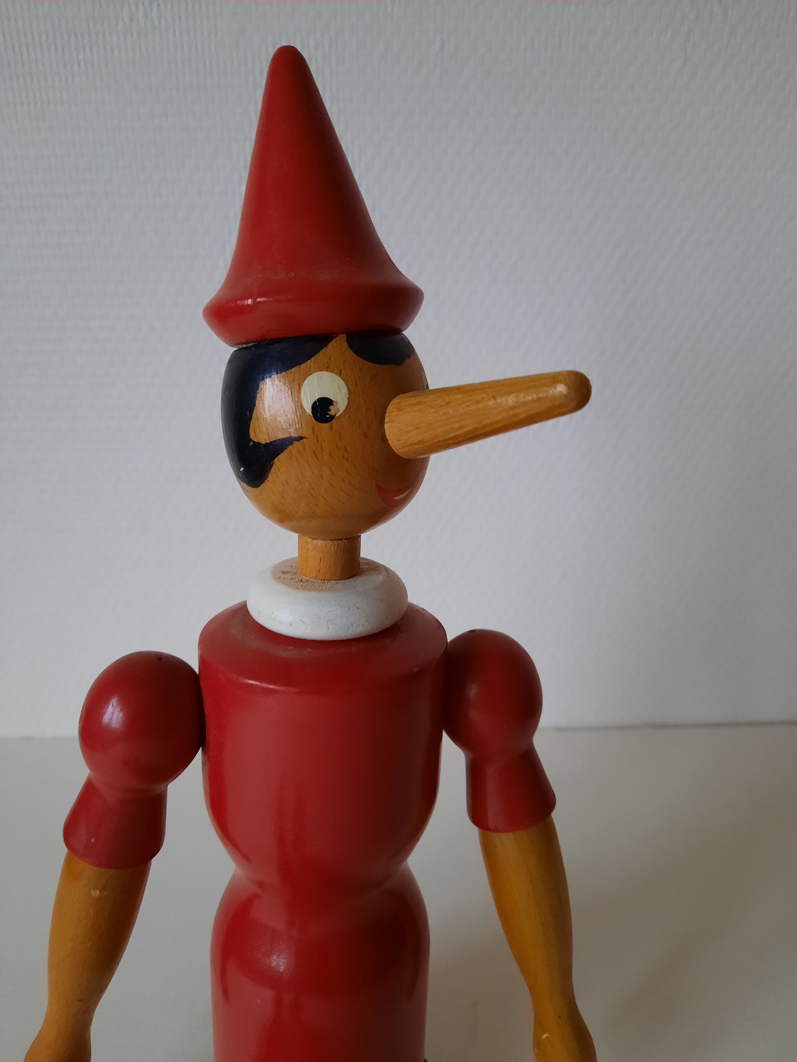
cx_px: 398
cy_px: 531
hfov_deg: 54.9
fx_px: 767
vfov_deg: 69.4
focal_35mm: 25
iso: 500
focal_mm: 4.6
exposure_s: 1/25
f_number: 2
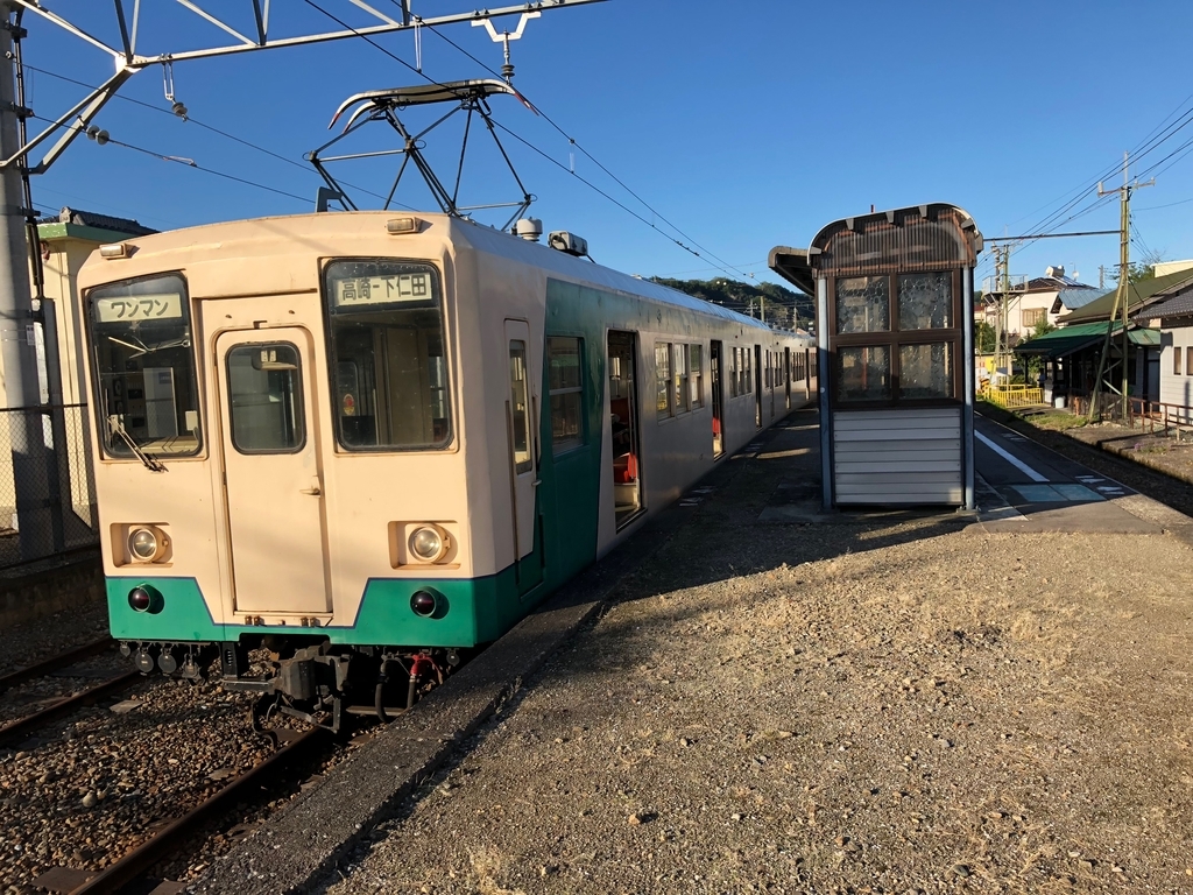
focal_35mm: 28
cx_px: 596
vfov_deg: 49.7
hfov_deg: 63.4
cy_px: 448
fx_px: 965
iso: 20
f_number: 1.8
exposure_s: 1/827
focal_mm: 3.99
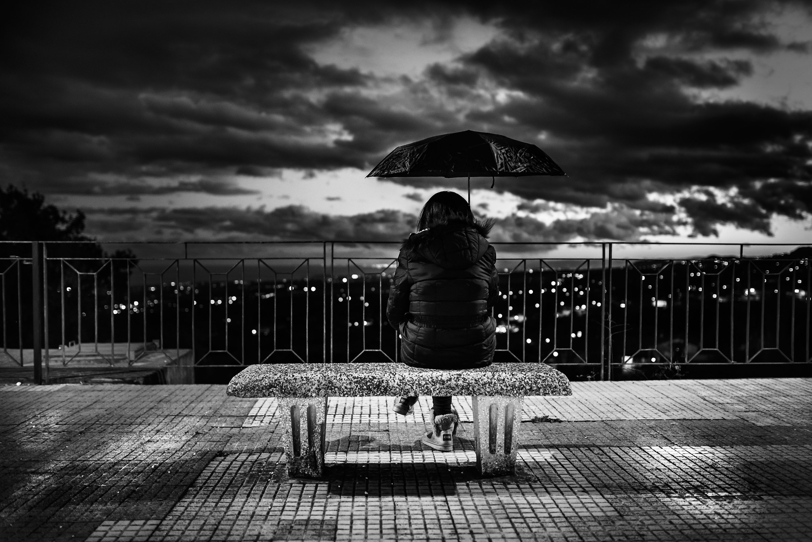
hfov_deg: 54.4
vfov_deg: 37.9
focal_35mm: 35
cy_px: 271
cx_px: 406
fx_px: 789
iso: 2800
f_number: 1.8
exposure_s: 1/50
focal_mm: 35
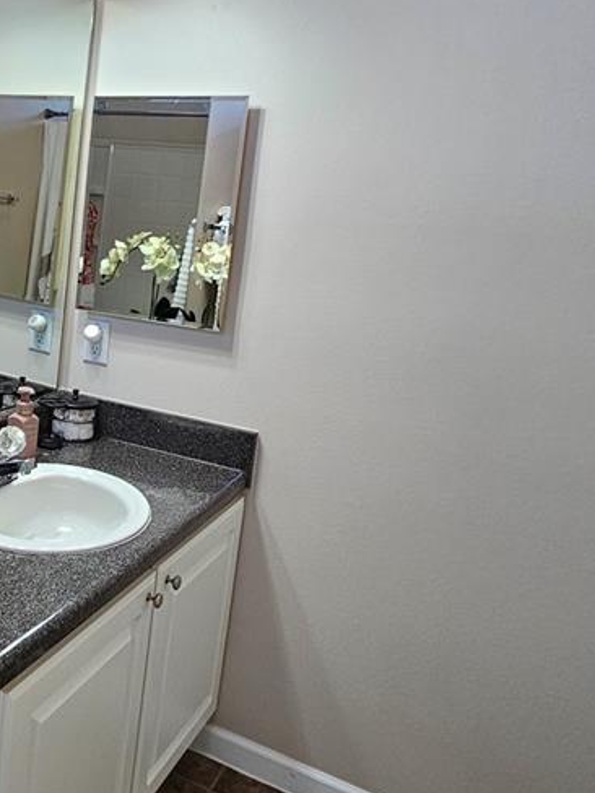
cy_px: 343
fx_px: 733
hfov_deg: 39.5
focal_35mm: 32
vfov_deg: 56.6
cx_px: 15
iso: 80
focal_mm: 2.2
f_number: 2.2
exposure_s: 1/60
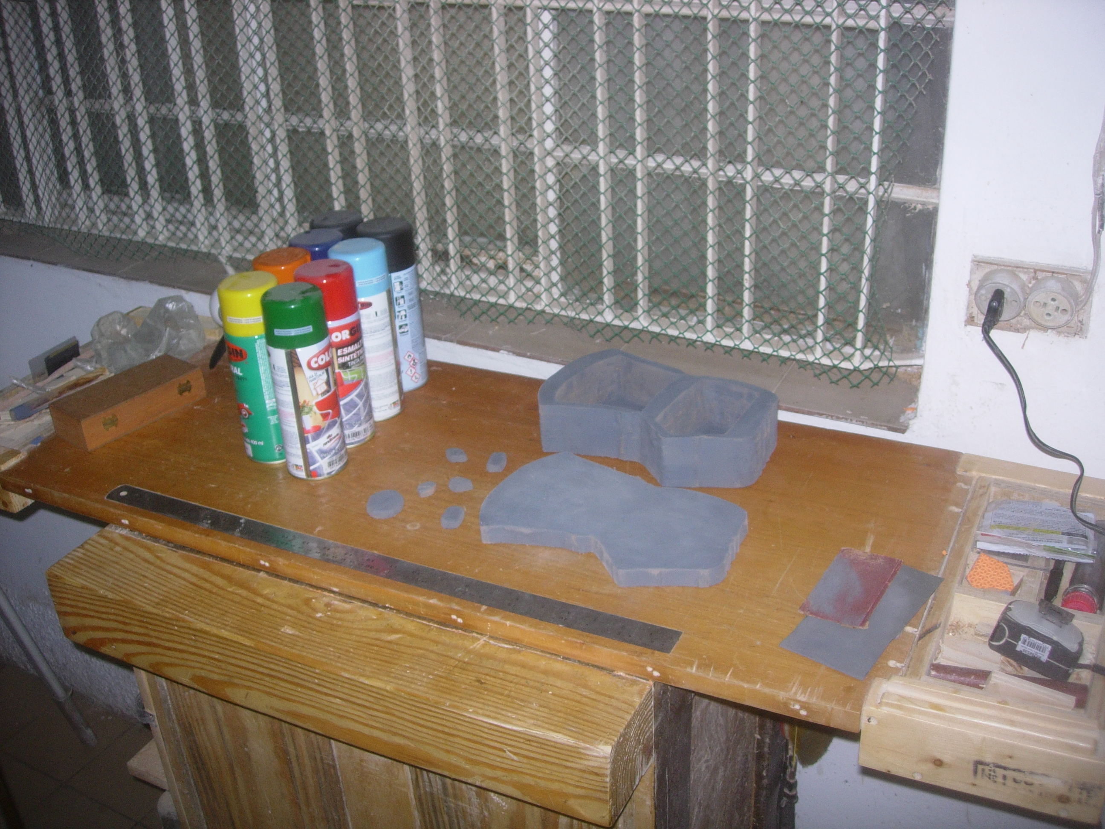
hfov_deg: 49.0
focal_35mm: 38
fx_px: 1213
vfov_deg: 37.7
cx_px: 552
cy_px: 414
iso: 79
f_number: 2.8
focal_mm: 7.8
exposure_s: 1/64
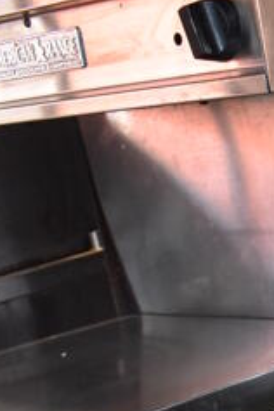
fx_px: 1187
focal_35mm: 104
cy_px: 582
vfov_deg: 17.9
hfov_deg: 12.0
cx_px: 506
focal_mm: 18
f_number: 3.5
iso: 1100
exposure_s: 1/125
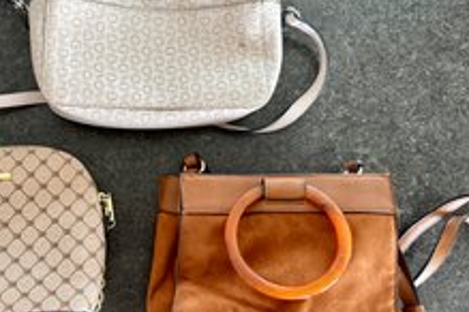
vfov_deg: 34.2
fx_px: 508
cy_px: 155
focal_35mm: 39
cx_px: 140
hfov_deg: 48.3
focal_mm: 6.76
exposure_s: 1/82
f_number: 1.78
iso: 200
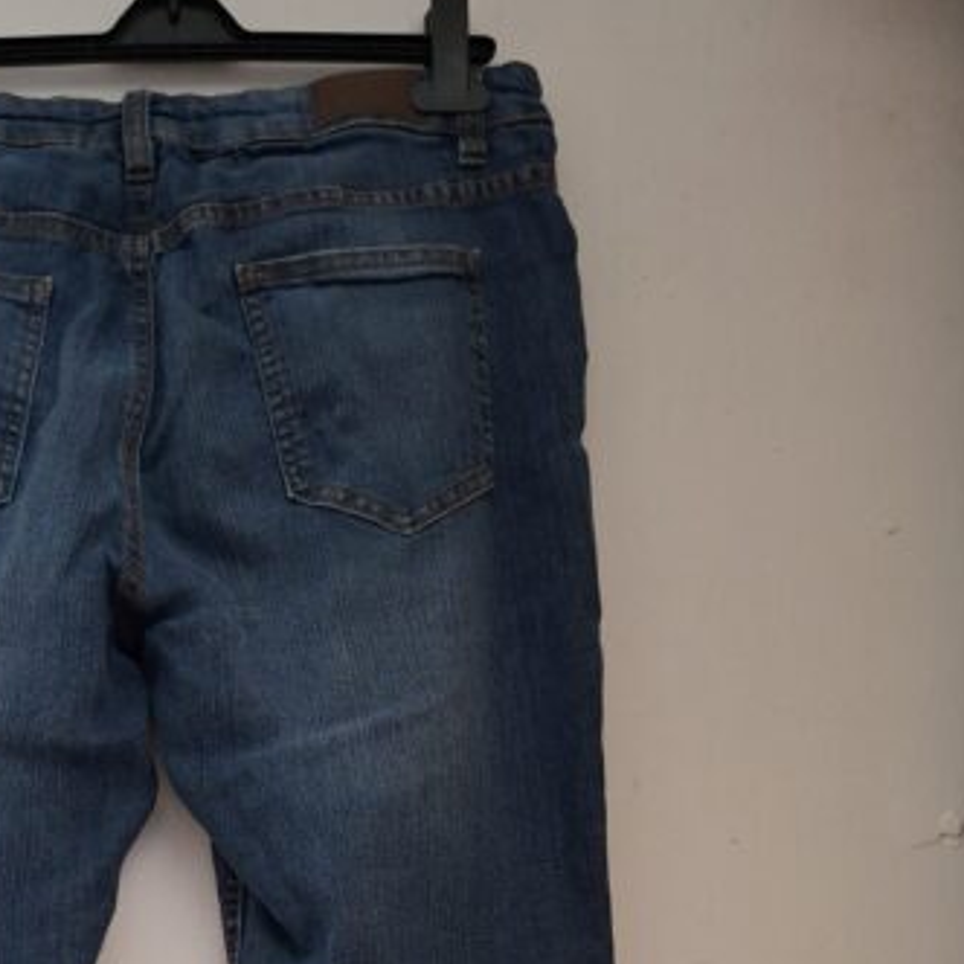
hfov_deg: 33.6
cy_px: 1089
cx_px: 180
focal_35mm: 49
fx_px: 1544
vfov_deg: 30.6
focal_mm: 5.54
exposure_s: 1/24
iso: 640
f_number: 1.8
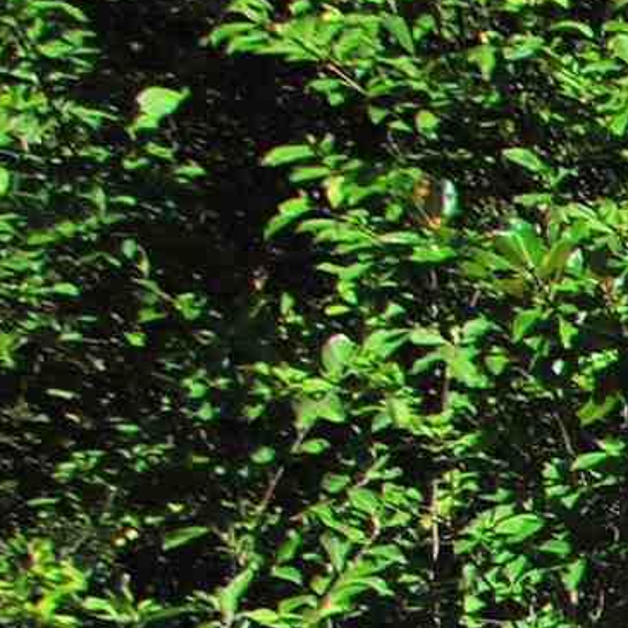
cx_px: 2588
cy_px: 1524
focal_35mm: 236
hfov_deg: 6.1
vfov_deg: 7.0
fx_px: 4844
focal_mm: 22
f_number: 9
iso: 200
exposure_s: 1/160
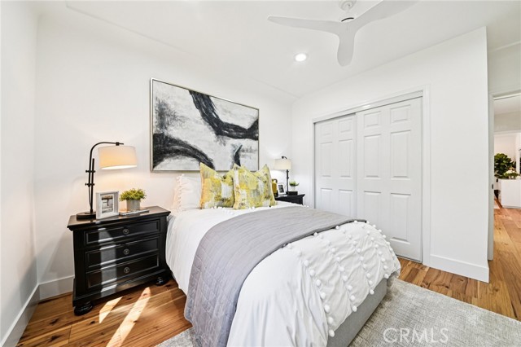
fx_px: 174
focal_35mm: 12
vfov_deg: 89.9
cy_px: 174
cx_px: 260
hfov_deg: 112.6
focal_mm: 12
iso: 250
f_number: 8
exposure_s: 1/13
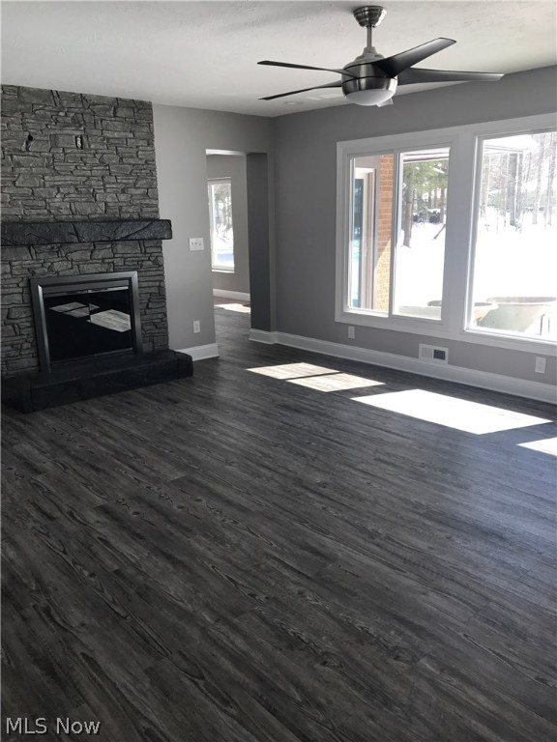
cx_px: 278
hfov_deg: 49.7
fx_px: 601
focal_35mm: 28
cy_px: 371
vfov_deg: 63.4
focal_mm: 3.99
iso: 20
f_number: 1.8
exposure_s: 1/157
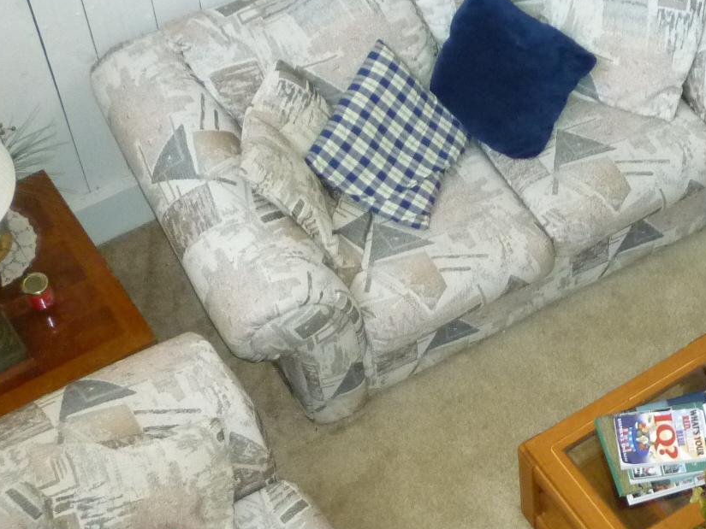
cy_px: 413
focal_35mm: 72
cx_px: 512
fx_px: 1469
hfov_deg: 26.7
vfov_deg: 20.2
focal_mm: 5.2
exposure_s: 1/30
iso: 400
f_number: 3.3
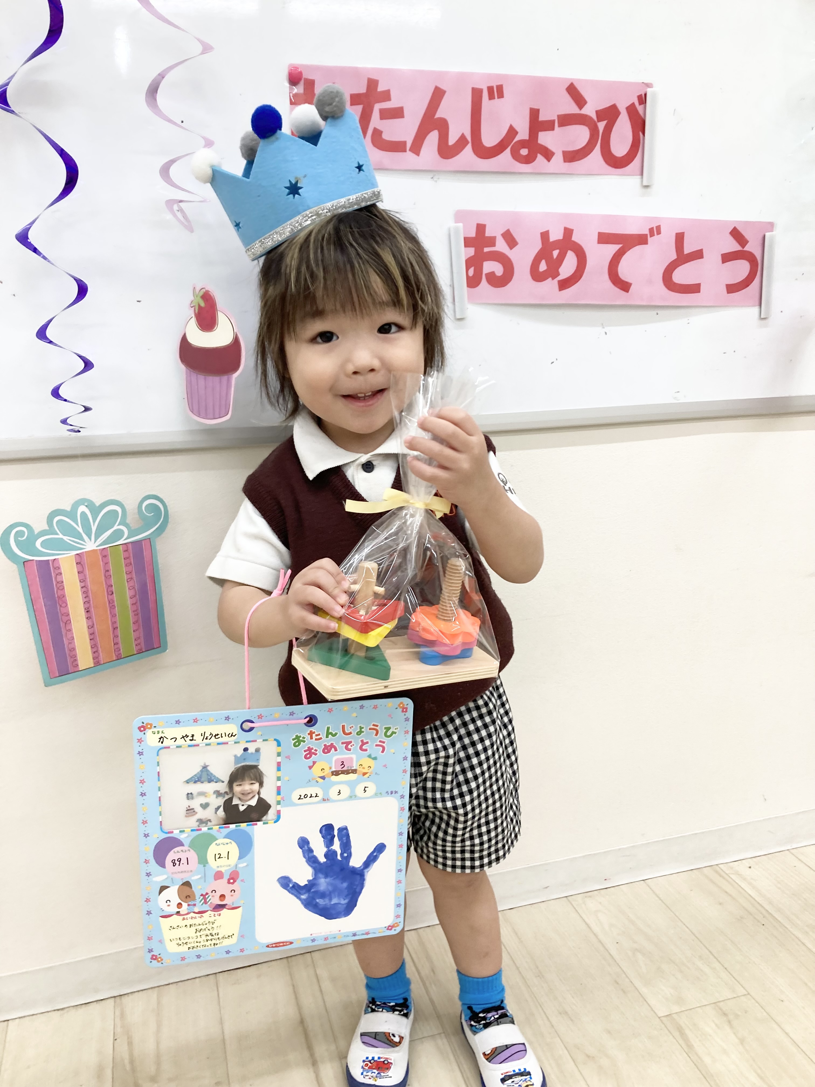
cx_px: 408
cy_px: 544
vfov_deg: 63.4
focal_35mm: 28
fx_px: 879
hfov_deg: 49.7
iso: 64
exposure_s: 1/60
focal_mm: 3.99
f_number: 1.8
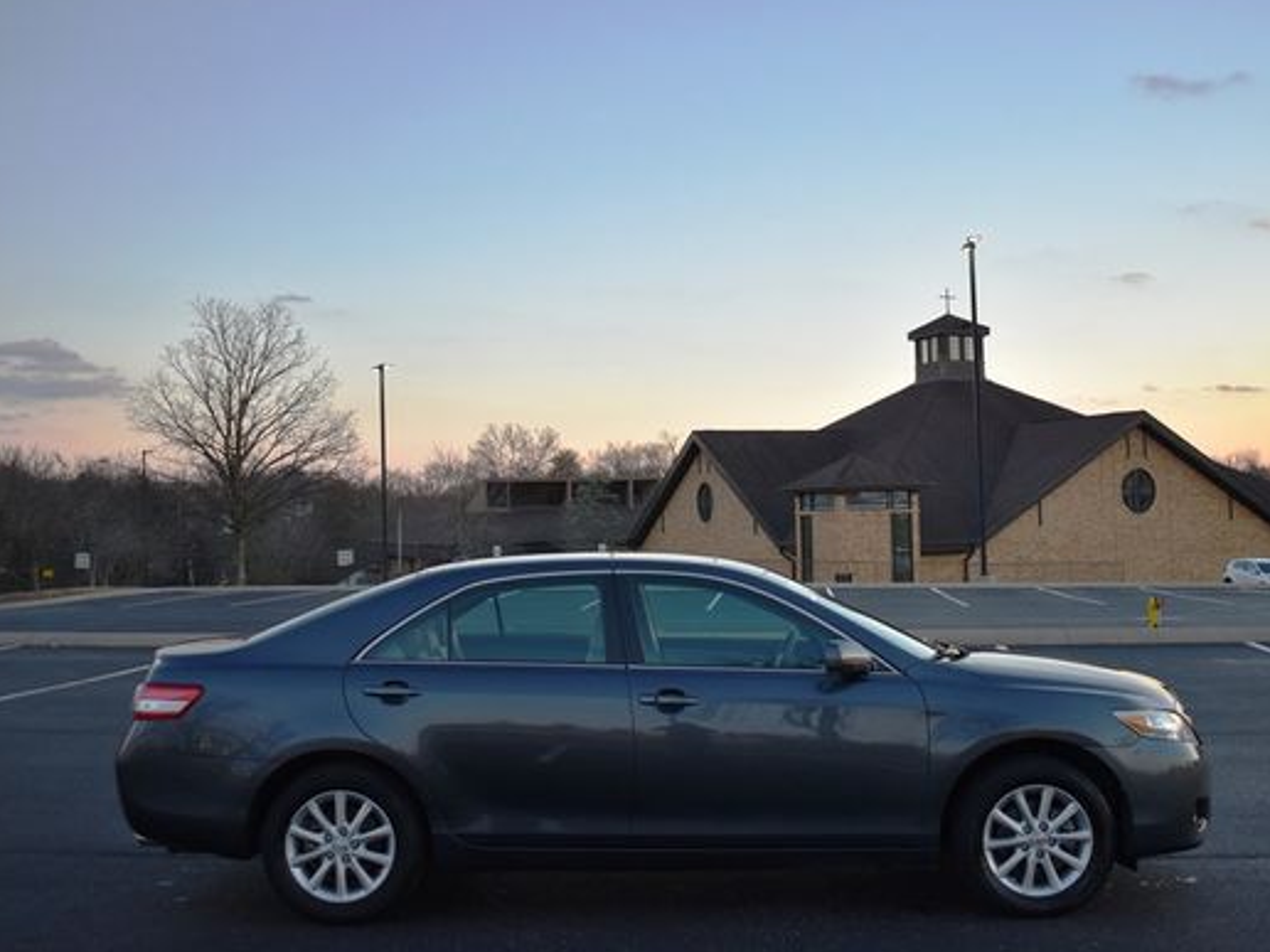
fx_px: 1379
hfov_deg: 49.4
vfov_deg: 38.1
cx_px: 684
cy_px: 454
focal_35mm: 38
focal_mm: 21
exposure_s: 1/250
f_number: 3.8
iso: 400
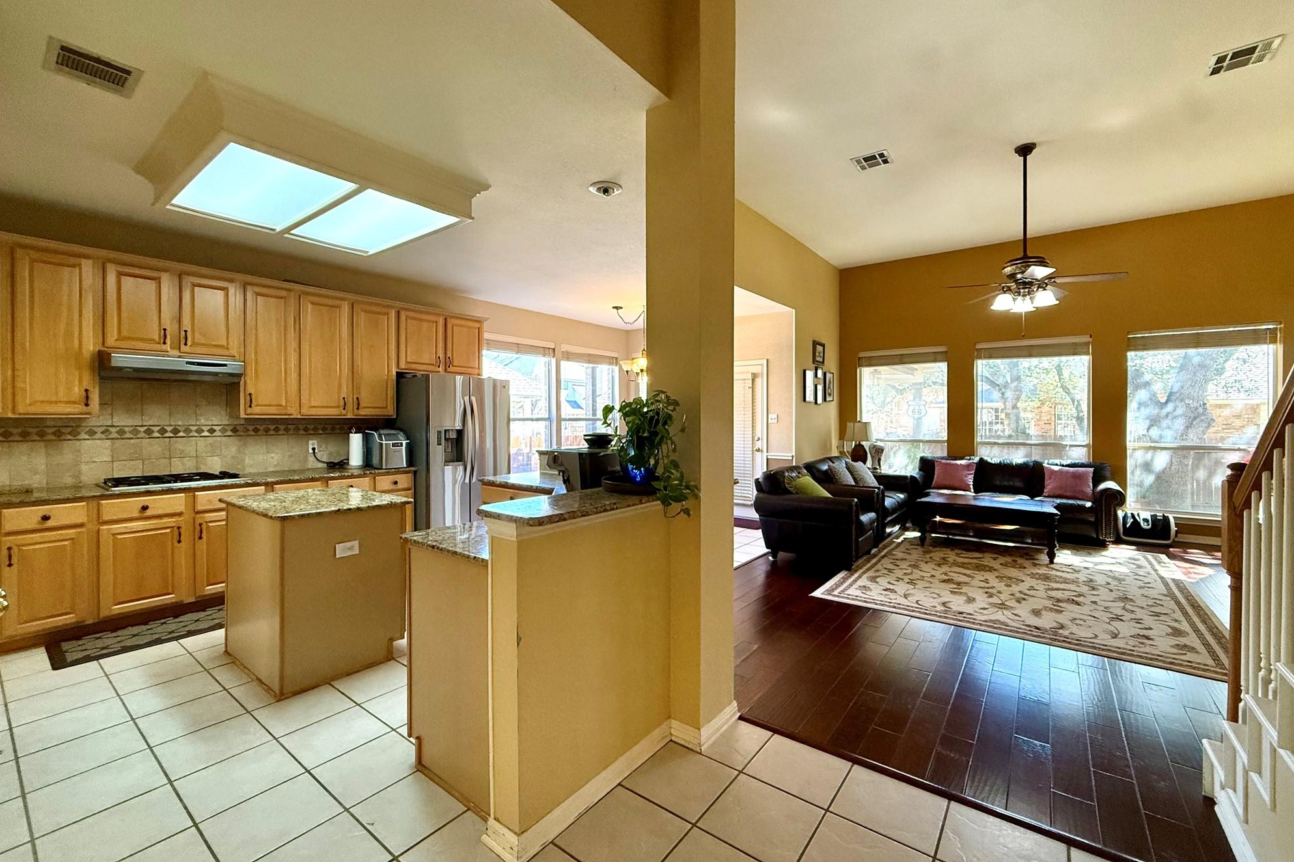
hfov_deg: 100.4
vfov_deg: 77.3
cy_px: 419
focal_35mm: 15
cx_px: 657
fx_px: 539
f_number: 2.2
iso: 320
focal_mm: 2.22
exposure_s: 1/120
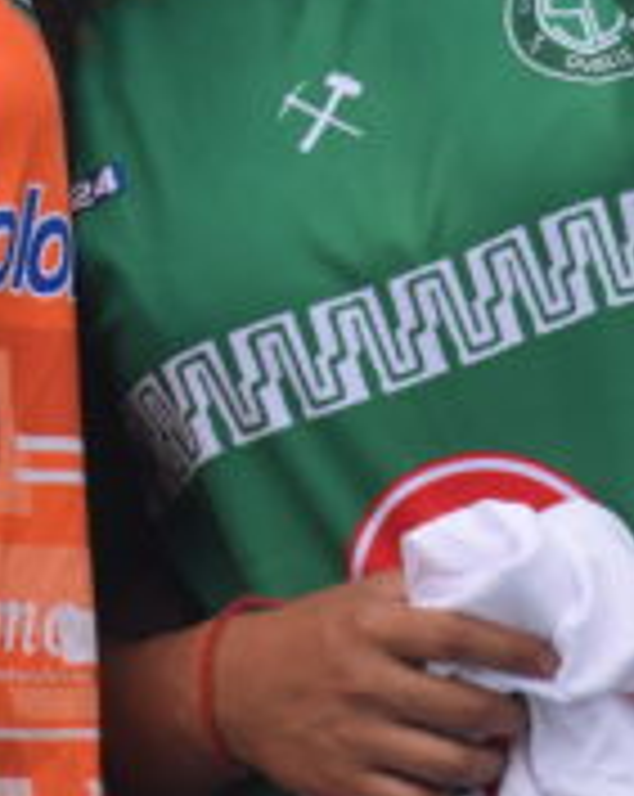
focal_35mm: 918
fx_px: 21588
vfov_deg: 2.1
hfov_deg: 1.7
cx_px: 139
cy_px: -243
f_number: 10
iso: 100
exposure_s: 1/200
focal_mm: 150
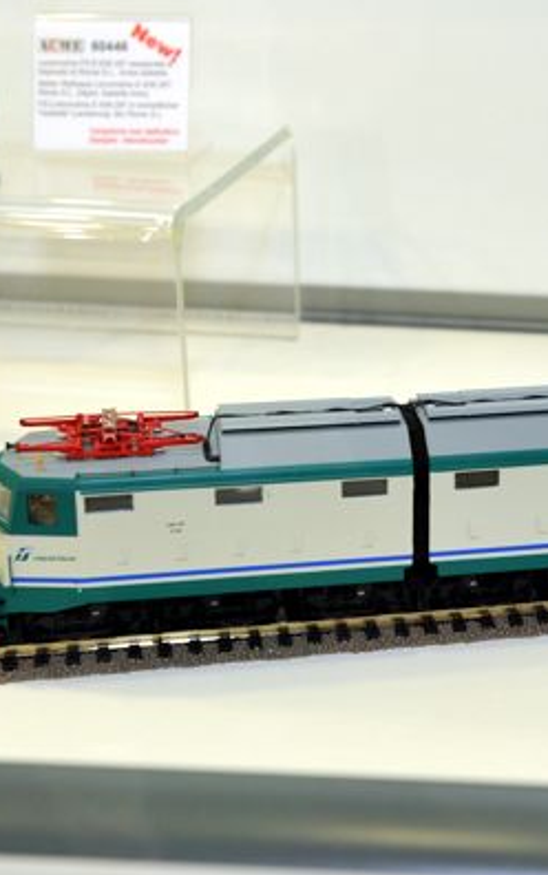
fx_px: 1718
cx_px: 435
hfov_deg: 18.0
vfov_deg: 28.6
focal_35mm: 72
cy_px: 393
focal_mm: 35
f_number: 8
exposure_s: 1/80
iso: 800
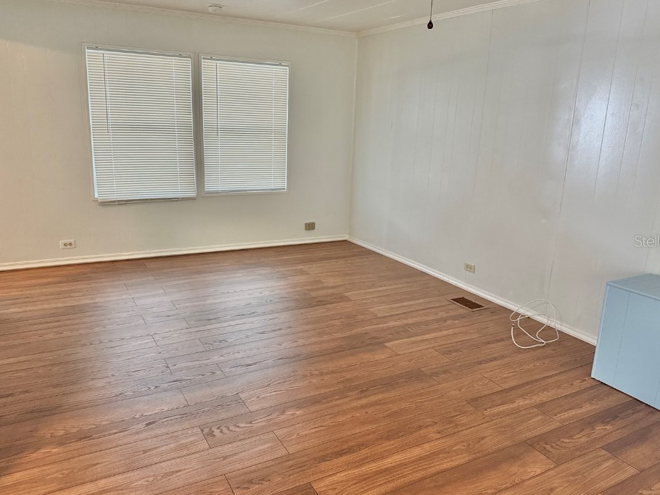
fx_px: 515
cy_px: 241
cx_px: 331
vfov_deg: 51.4
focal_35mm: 27
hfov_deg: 65.3
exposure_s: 1/60
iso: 250
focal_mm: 6.76
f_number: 1.78
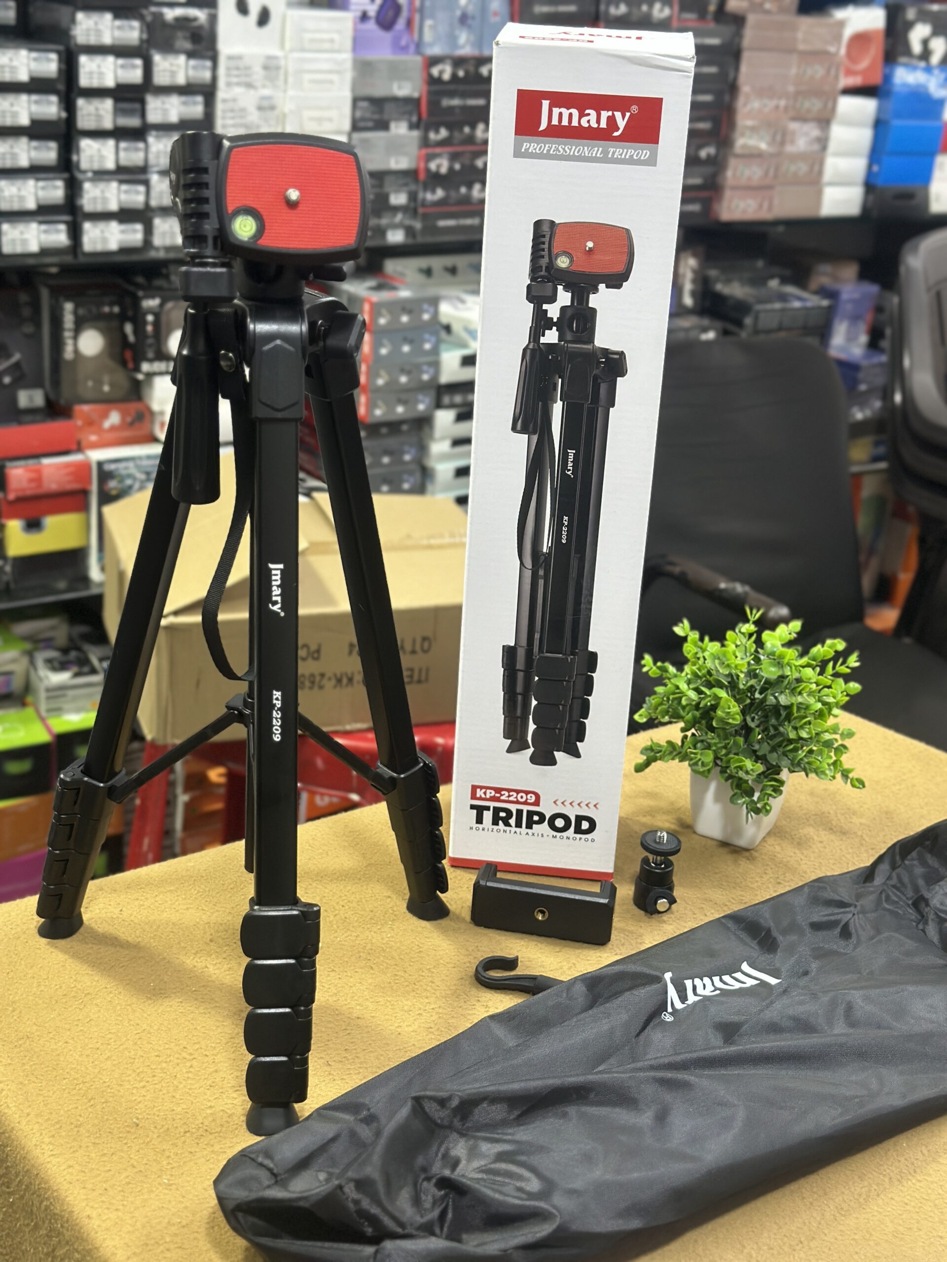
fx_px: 1751
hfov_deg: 30.3
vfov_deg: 39.7
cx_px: 474
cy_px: 631
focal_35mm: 48
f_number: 1.78
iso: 250
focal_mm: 6.86
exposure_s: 1/50
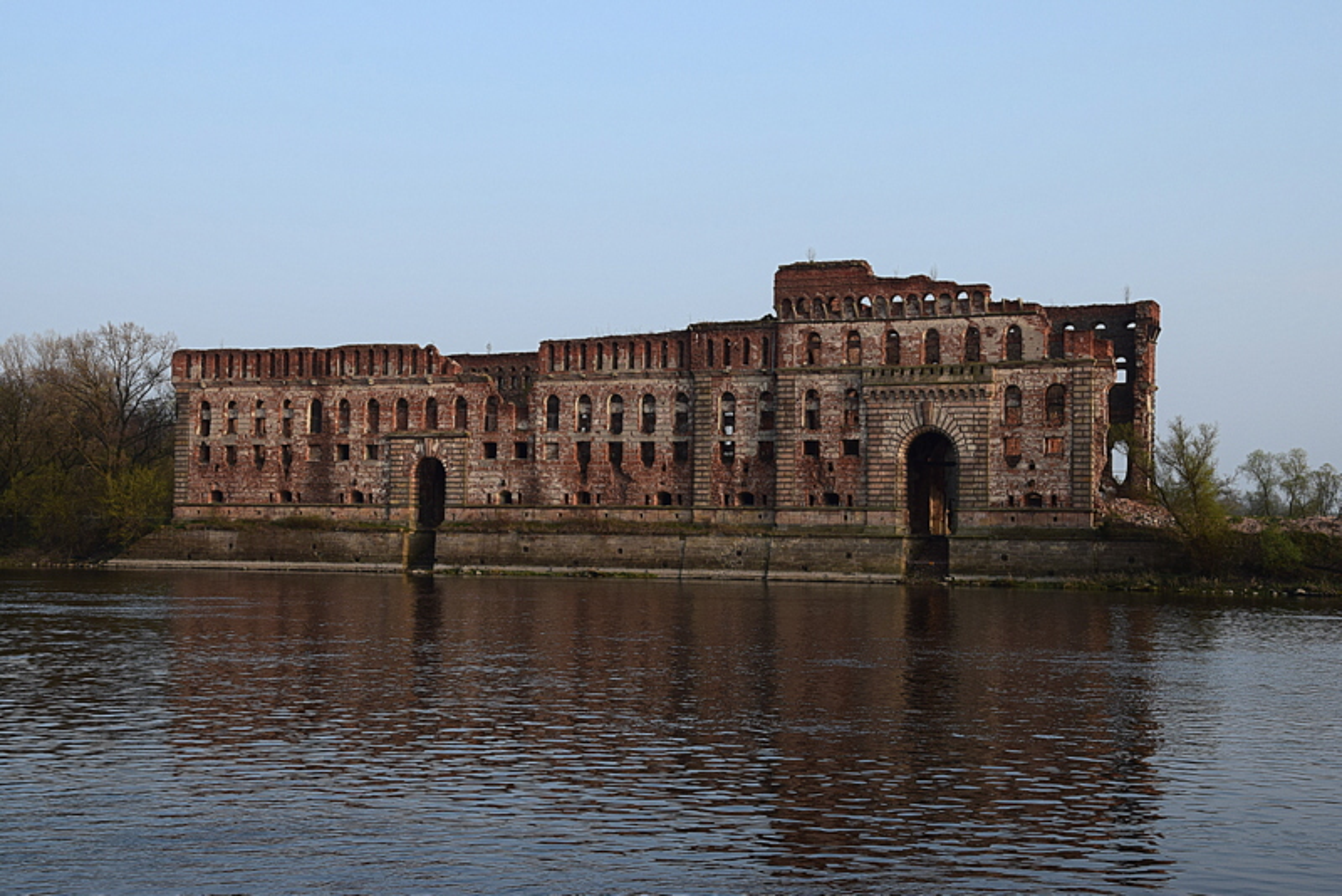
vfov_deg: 25.8
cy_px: 448
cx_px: 671
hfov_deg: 37.8
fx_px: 1958
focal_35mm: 52
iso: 400
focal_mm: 35
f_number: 10
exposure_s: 1/250
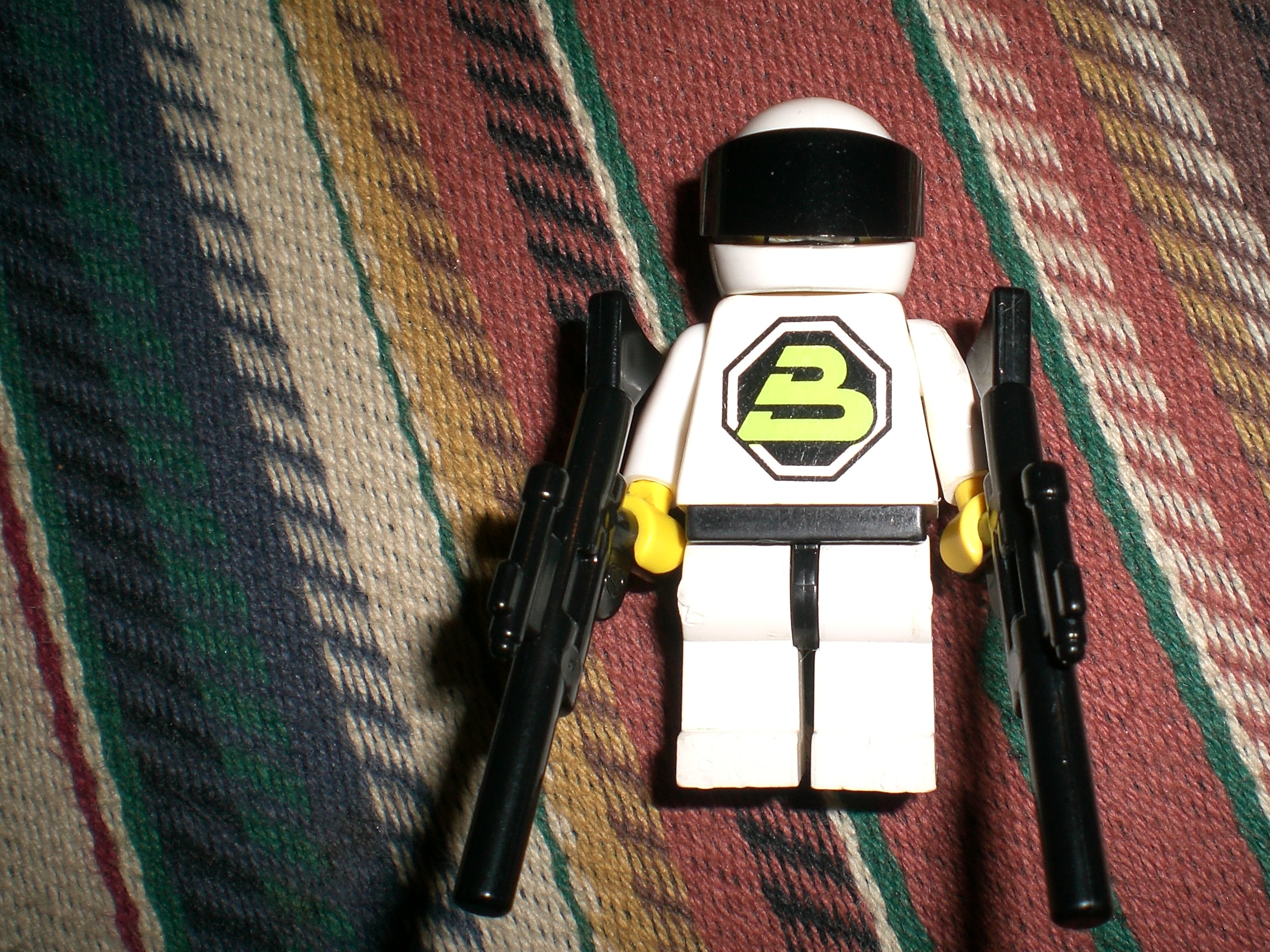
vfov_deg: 30.9
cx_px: 772
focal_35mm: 47
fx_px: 1724
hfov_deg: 40.2
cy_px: 489
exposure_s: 1/60
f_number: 4.4
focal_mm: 6.3
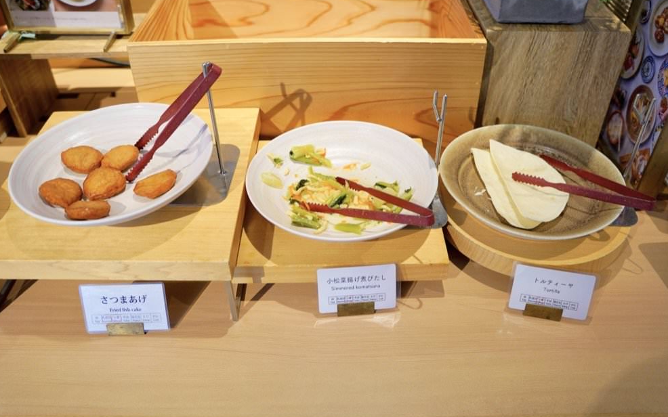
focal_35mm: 32
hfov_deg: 59.8
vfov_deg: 39.5
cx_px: 331
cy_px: 205
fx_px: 581
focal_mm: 30.9
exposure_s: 1/160
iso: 640
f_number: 4
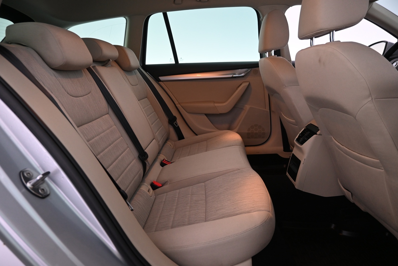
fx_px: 265
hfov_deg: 73.7
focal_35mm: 24
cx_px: 199
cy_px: 133
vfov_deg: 53.1
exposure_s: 1/25
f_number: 3.5
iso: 900
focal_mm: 16
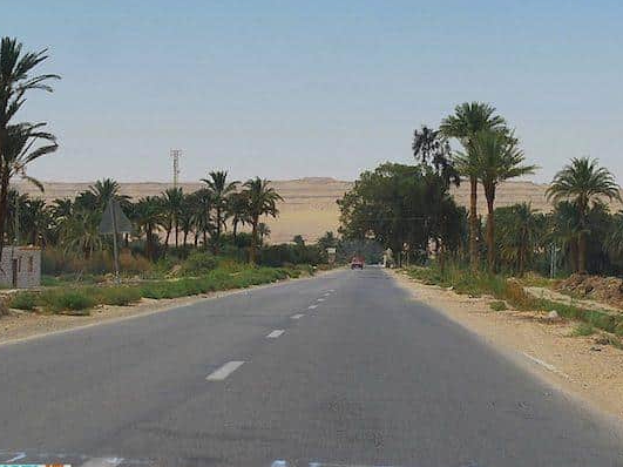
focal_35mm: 120
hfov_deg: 16.5
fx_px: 2154
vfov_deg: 12.4
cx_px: 346
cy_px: 171
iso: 100
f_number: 8
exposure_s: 1/250
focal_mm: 55
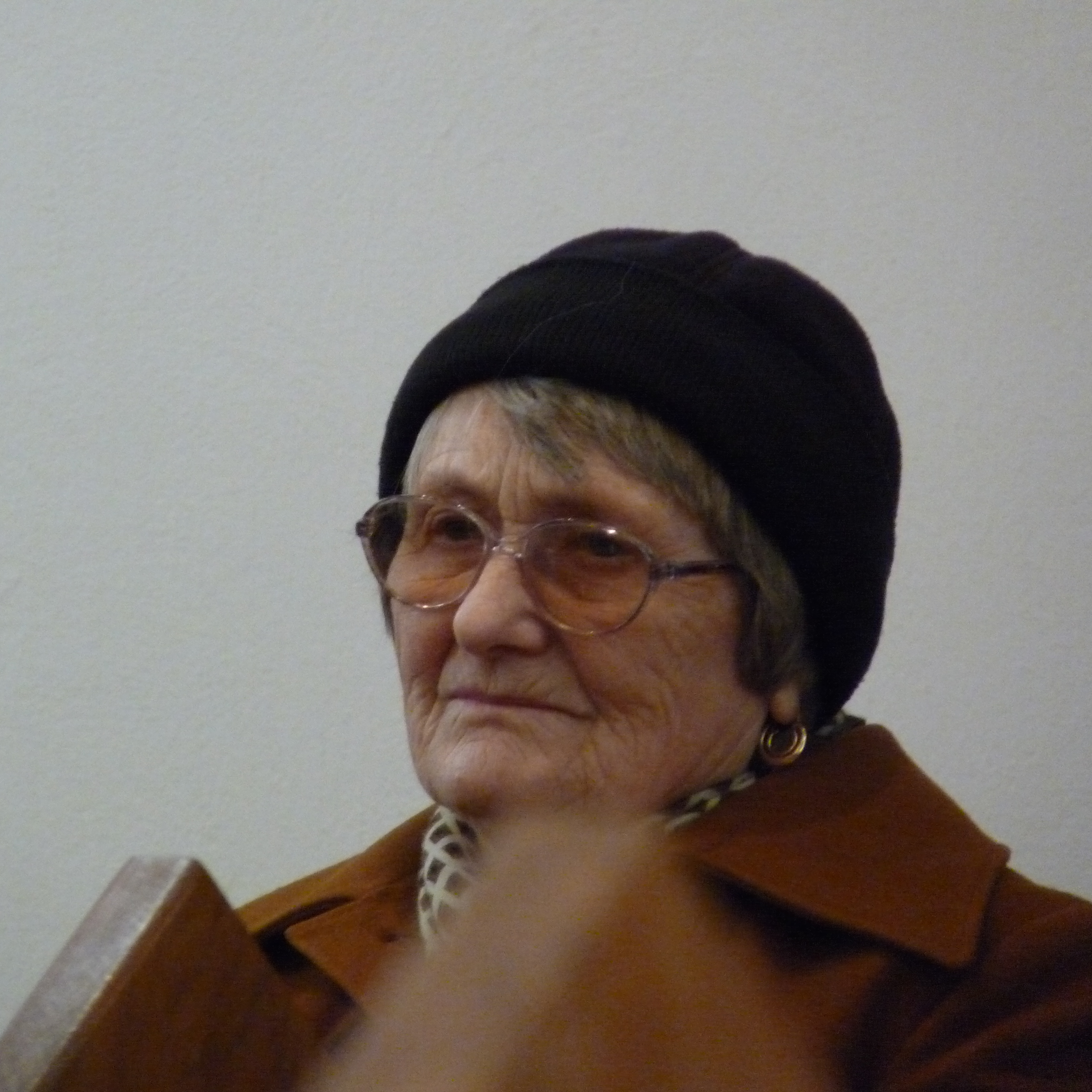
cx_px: 375
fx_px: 19237
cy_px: 546
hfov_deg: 3.3
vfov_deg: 3.3
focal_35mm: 539
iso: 800
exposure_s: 1/30
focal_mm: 81.2
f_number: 4
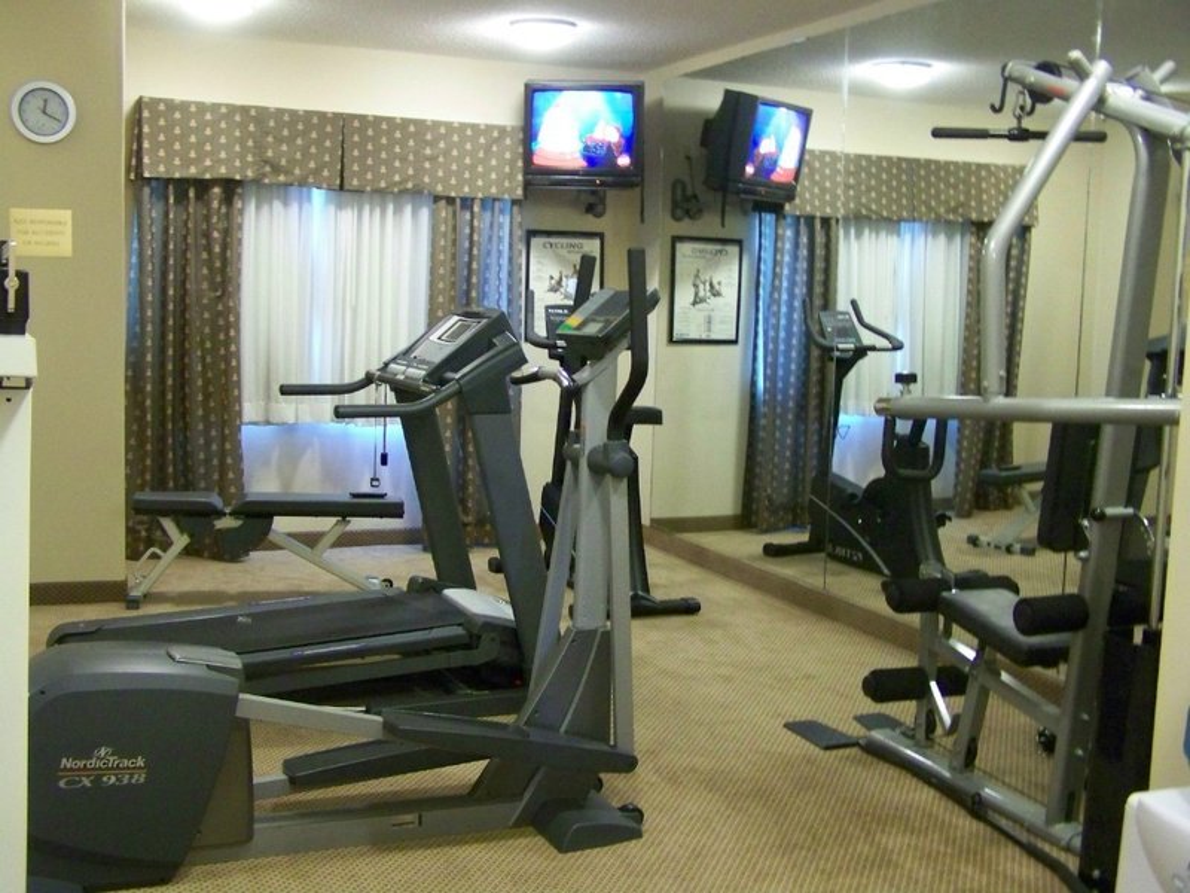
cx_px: 595
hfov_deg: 49.0
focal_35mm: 38
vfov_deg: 37.7
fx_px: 1306
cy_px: 446
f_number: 2.8
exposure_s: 1/5
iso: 400
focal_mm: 6.3
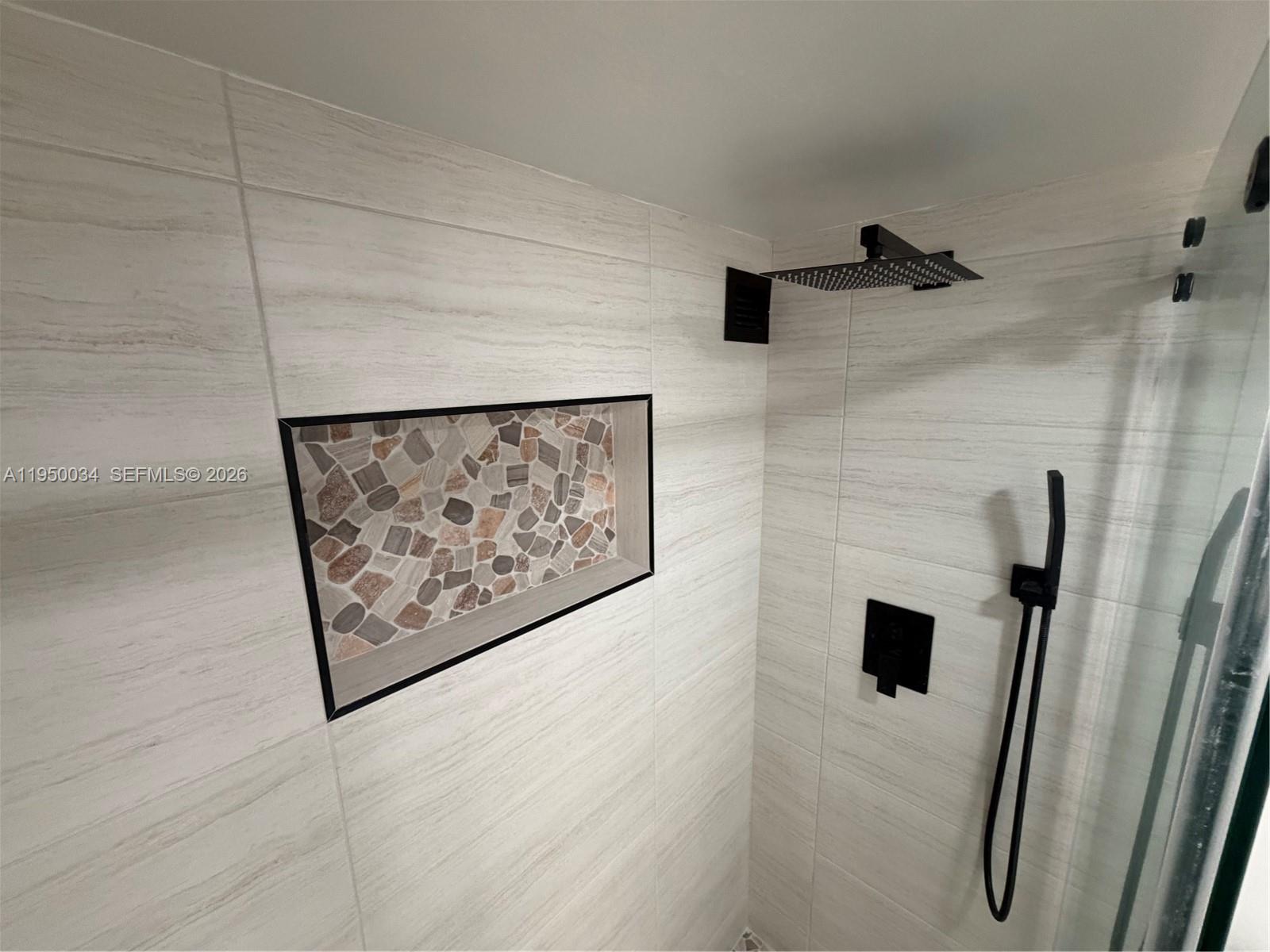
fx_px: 514
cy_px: 476
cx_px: 635
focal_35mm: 14
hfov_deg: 102.1
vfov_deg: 85.7
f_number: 2.2
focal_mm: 2.22
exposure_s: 1/110
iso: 320
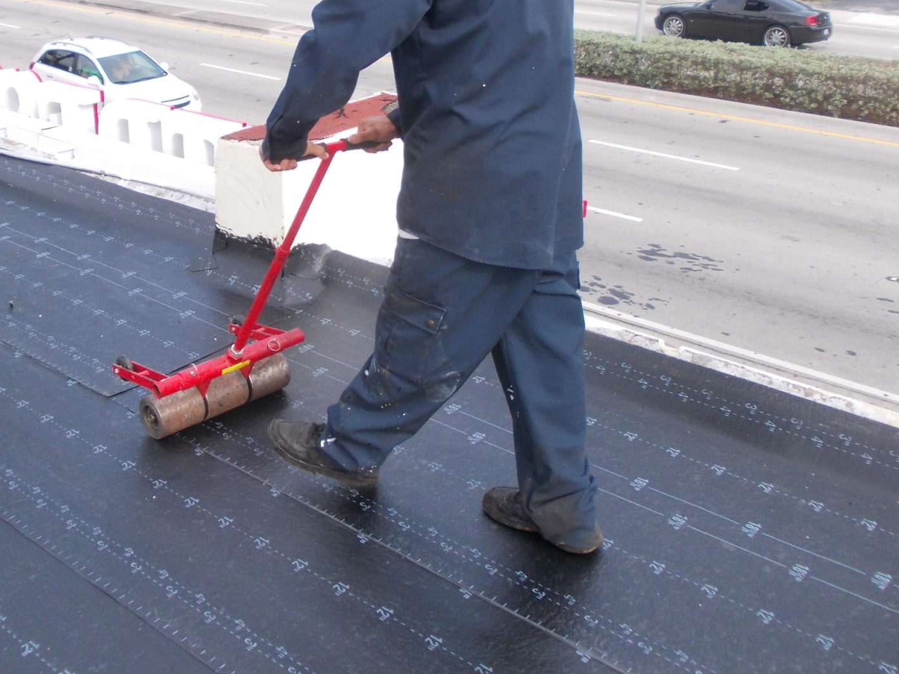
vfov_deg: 34.7
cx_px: 325
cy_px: 205
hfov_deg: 45.3
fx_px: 1065
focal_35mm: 41
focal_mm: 4
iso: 80
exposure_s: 1/320
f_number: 2.7
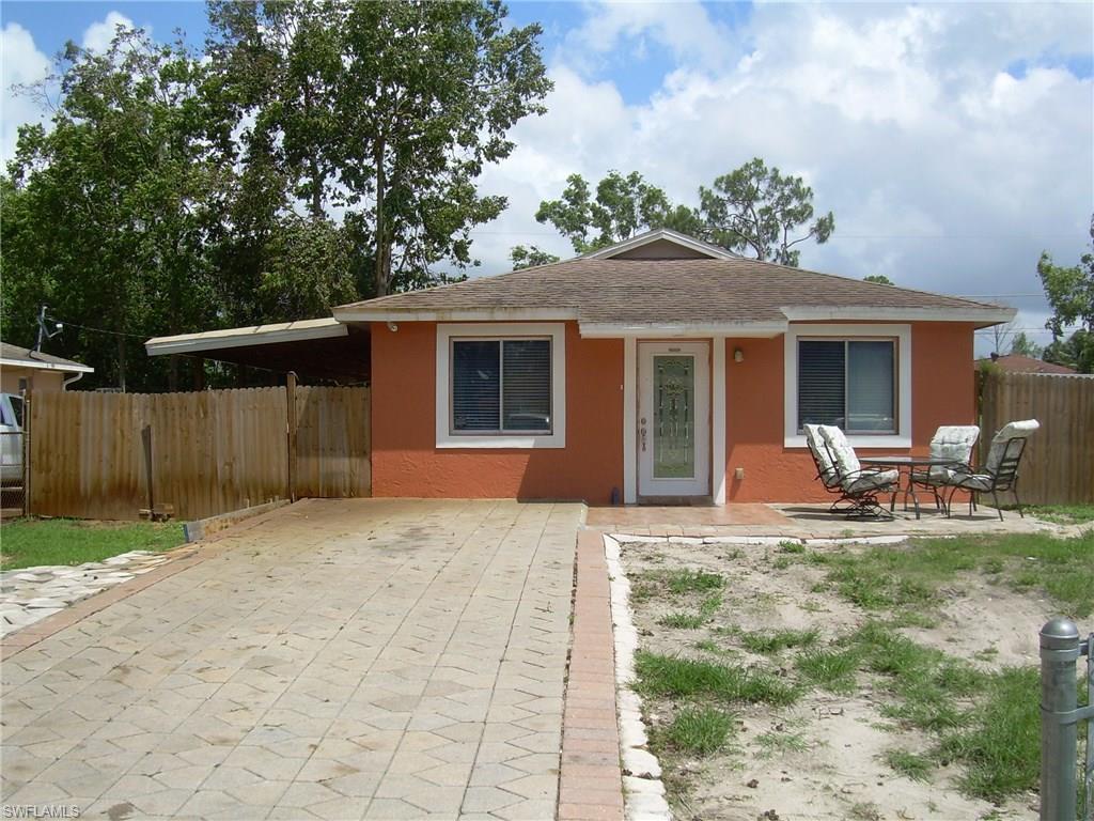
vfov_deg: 37.7
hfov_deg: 49.0
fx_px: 1201
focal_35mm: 38
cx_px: 547
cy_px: 410
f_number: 4.6
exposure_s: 1/546
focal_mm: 6.3
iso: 50
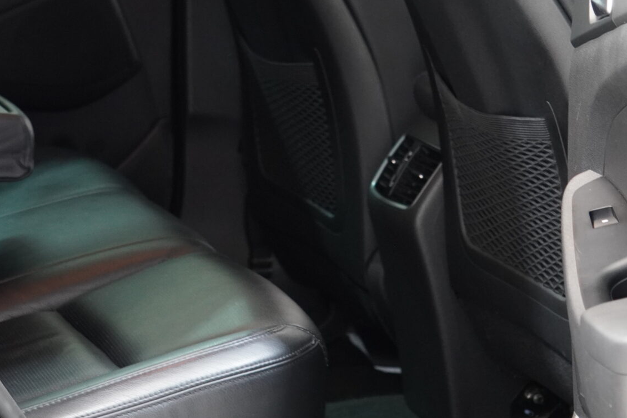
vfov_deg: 7.3
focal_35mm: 187
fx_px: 3259
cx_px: 211
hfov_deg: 11.0
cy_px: 68
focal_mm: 55
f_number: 4.5
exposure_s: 1/10
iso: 1250
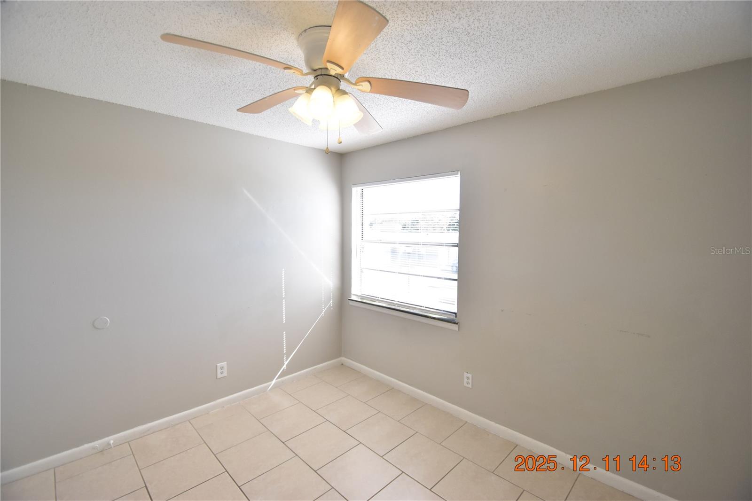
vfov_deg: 77.3
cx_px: 376
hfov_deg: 100.4
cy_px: 250
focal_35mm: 15
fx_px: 313
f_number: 3.5
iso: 800
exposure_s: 1/750
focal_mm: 10
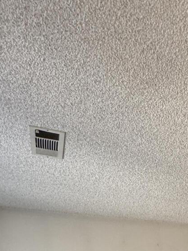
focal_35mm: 50
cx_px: 218
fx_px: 362
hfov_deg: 26.3
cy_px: 360
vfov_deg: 28.1
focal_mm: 2.22
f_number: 2.2
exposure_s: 1/60
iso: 250
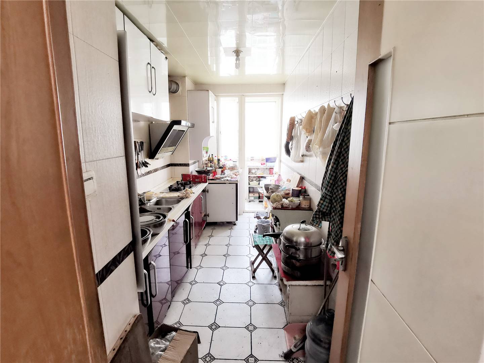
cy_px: 182
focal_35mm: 17
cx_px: 242
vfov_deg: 74.7
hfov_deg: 91.0
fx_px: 238
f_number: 2.2
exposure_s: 1/50
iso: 200
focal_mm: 2.26
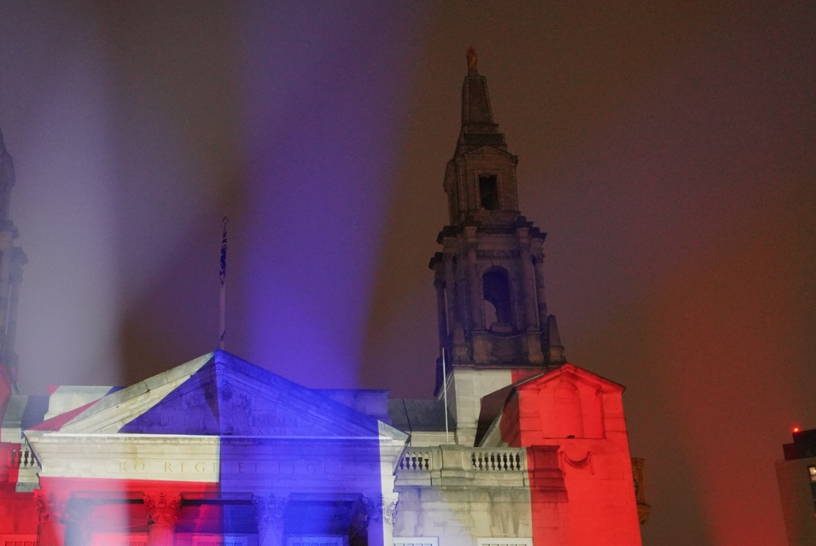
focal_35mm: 49
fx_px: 1111
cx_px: 272
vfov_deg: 27.0
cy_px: 438
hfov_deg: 39.8
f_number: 4.5
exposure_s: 1/40
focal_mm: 29
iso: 3200
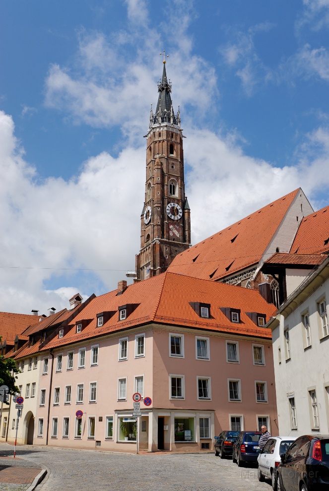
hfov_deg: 37.0
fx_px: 492
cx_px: 164
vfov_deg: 53.1
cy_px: 246
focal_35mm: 36
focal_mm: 24
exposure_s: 1/500
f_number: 8
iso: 100
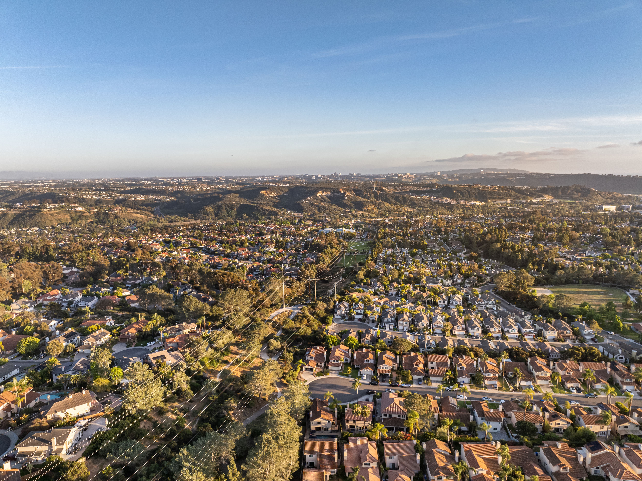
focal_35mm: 24
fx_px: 445
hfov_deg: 71.6
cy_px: 240
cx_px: 321
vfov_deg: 56.8
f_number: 2.8
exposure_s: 1/80
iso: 100
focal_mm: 12.29
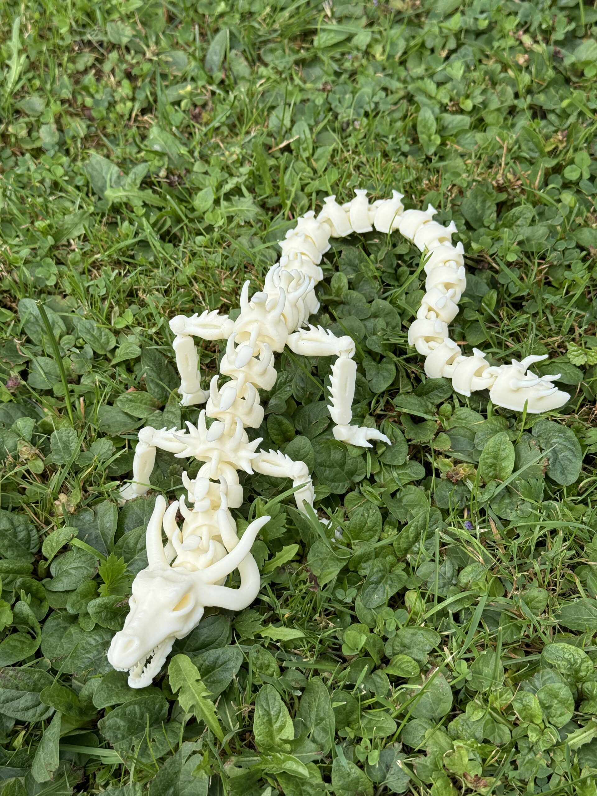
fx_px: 1104
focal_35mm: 48
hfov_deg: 30.3
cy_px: 398
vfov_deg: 39.7
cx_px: 298
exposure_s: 1/1484
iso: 64
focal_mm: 6.76
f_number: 1.78
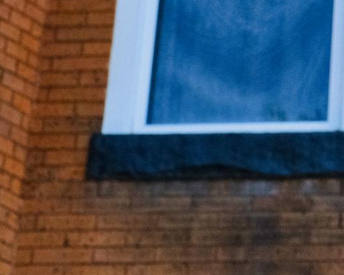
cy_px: -99
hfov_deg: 9.4
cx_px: 537
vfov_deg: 7.6
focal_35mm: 200
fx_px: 2036
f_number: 5.6
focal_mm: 35
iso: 2500
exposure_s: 1/4400
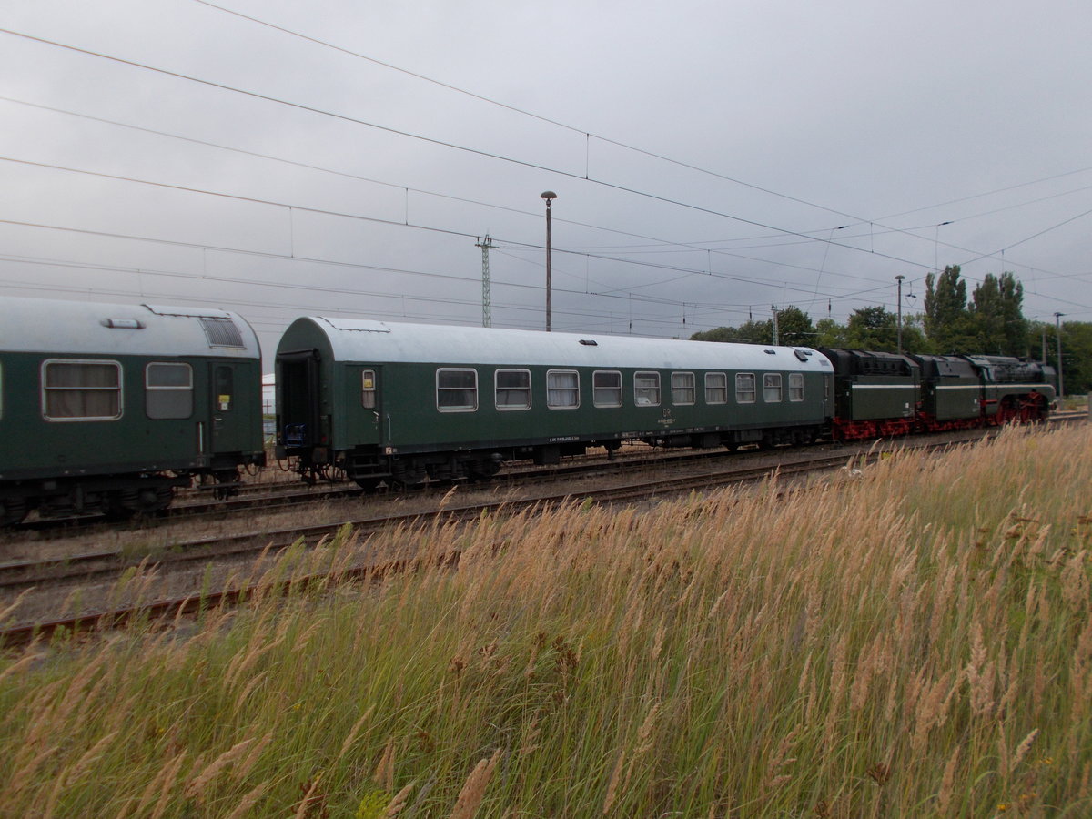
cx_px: 546
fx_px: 820
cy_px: 410
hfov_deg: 67.3
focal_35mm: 26
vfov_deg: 53.1
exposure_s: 1/125
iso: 80
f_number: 3.2
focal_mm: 4.6
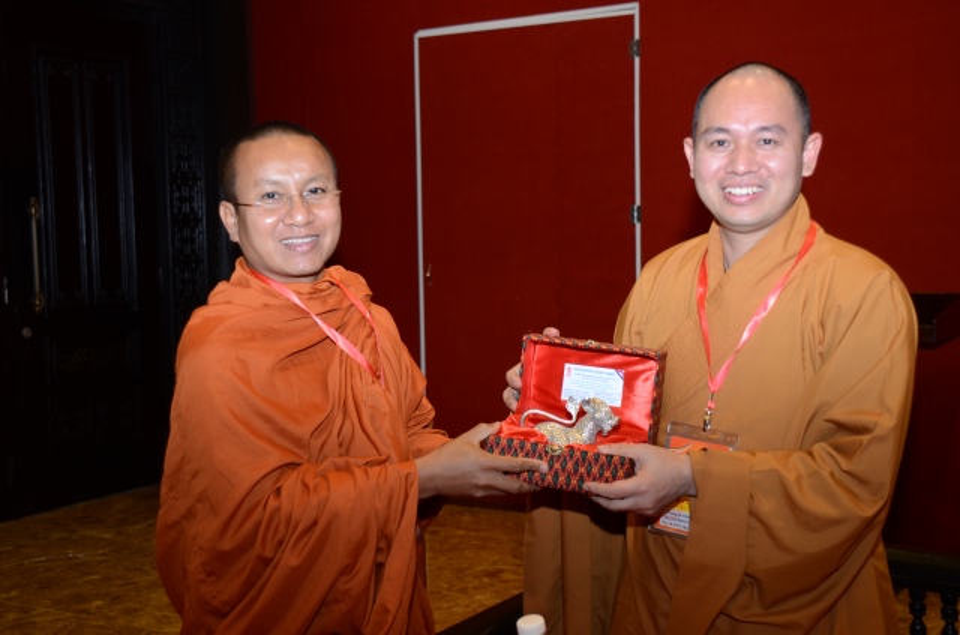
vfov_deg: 26.3
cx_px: 480
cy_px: 318
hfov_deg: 39.0
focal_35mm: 51
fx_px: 1356
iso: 400
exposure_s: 1/50
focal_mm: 34
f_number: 4.5
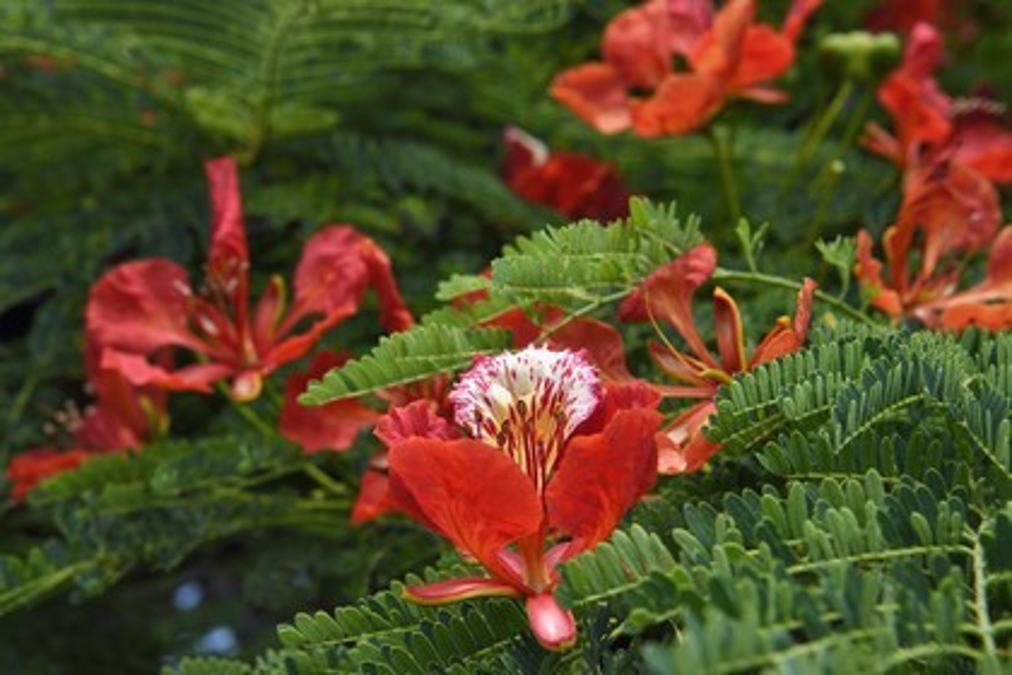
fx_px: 1687
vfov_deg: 22.6
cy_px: 338
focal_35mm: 60
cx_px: 506
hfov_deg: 33.4
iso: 200
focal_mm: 60
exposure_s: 1/320
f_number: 13
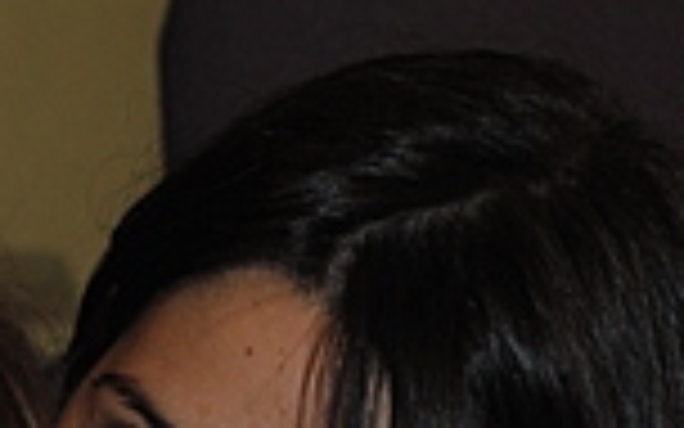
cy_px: 761
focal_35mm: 258
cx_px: -256
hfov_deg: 8.0
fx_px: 4809
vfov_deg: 5.0
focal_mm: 40
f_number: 5.3
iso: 200
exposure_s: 1/60
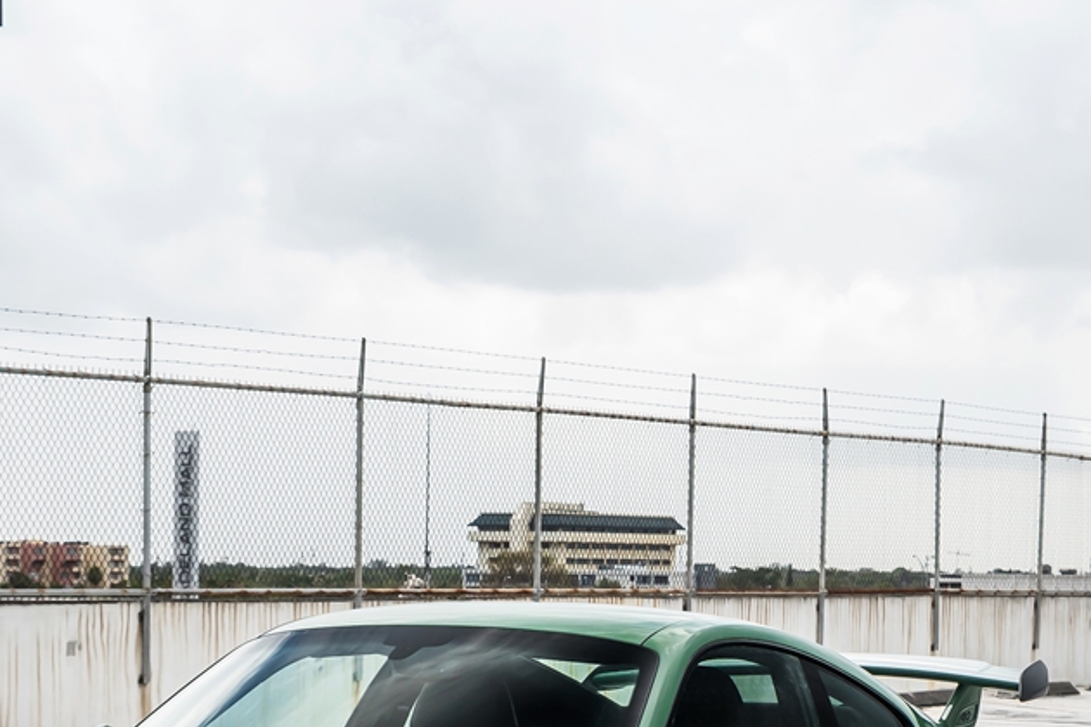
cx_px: 694
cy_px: 595
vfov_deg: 10.9
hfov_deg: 16.4
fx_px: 3788
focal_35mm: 125
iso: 320
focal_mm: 41
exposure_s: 1/320
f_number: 7.1
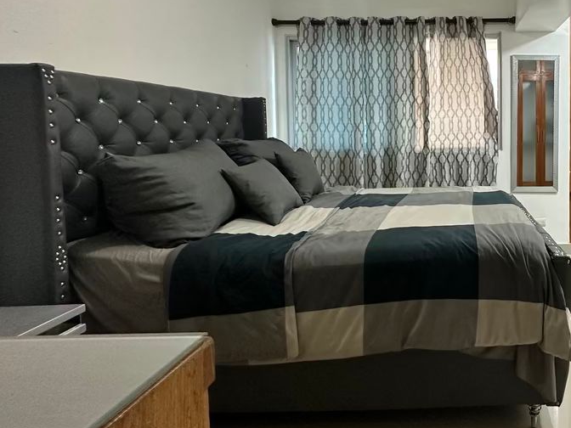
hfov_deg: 62.6
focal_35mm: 25
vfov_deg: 53.9
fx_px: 412
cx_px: 469
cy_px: 147
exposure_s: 1/60
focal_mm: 2.22
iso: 320
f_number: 2.2
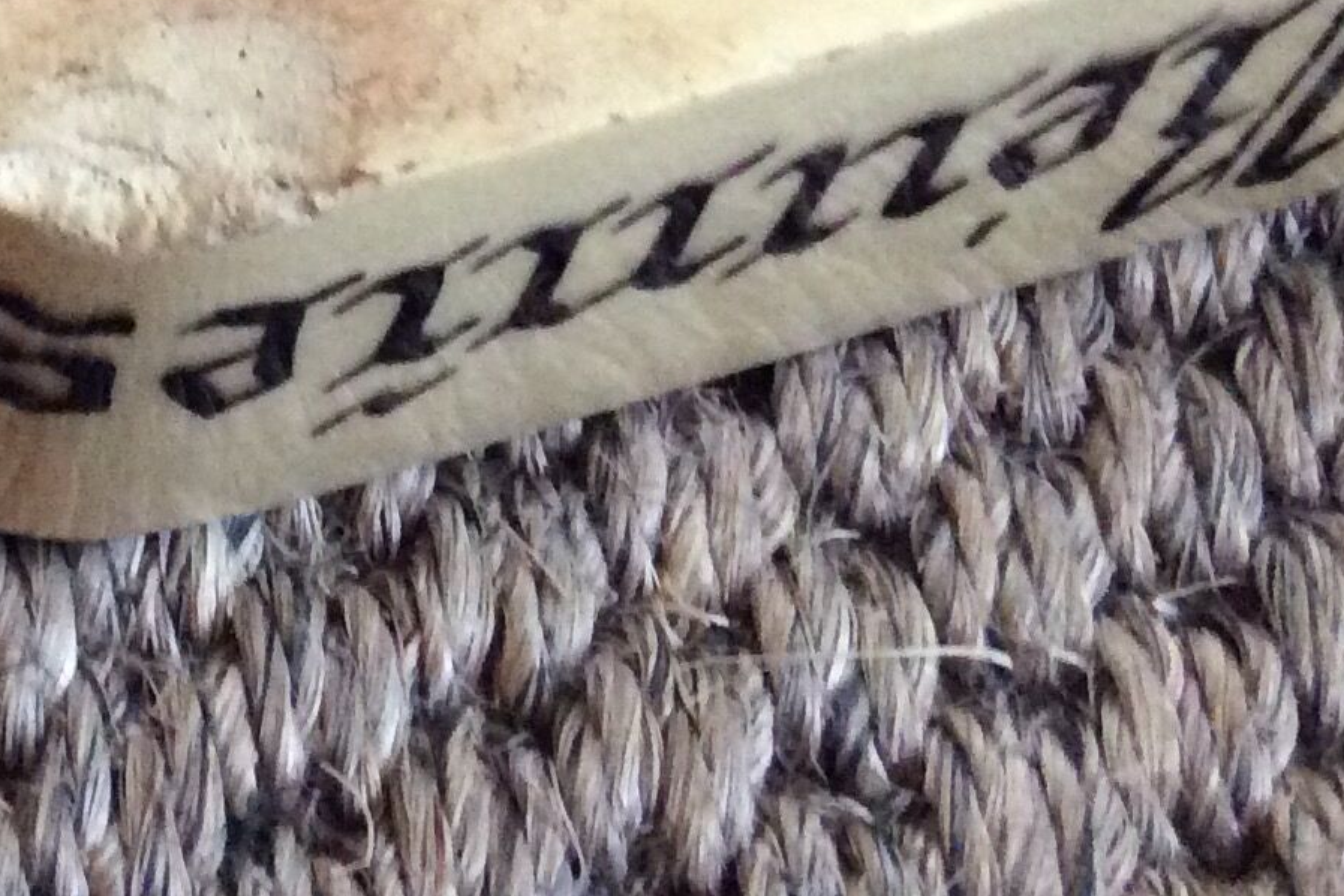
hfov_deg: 20.2
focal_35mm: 96
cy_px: -97
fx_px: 3584
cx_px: -172
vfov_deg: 13.9
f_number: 2.4
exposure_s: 1/25
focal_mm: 3.3
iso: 320
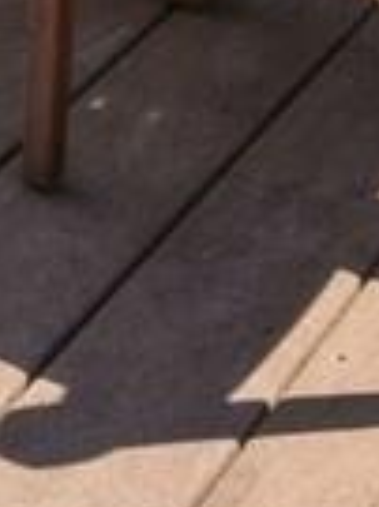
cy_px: -856
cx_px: -1328
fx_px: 2661
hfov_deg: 6.2
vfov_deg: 9.3
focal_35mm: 182
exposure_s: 1/500
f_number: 9
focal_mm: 16
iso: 200
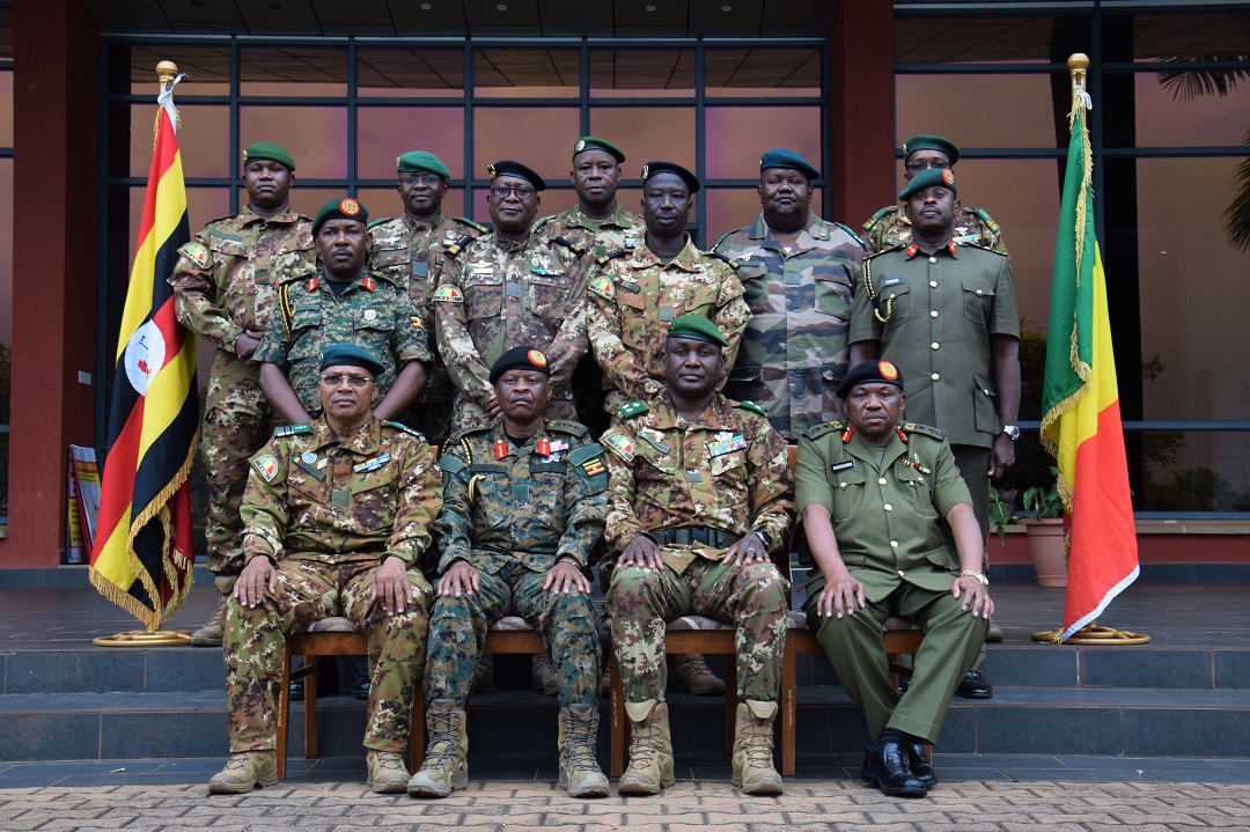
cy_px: 416
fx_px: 1666
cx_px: 625
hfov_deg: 41.1
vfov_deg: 28.0
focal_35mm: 48
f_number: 5
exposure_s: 1/100
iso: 400
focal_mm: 32
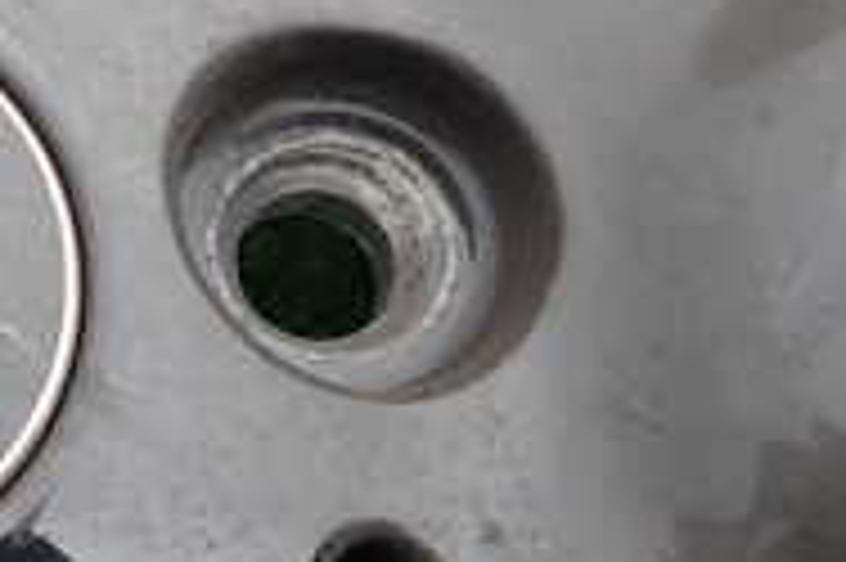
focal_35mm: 83
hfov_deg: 22.1
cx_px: -243
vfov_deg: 16.4
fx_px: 1949
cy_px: 337
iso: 100
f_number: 2
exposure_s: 1/60
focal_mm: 4.5
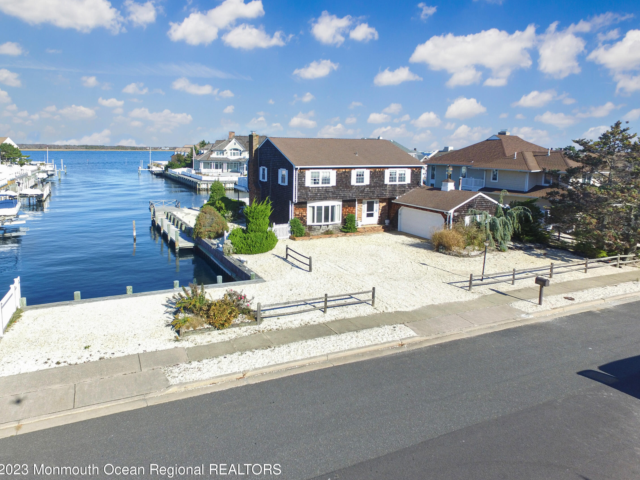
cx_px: 322
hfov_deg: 79.0
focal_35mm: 21
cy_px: 241
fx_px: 388
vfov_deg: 63.4
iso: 100
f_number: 2.8
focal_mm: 3.61
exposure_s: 1/636
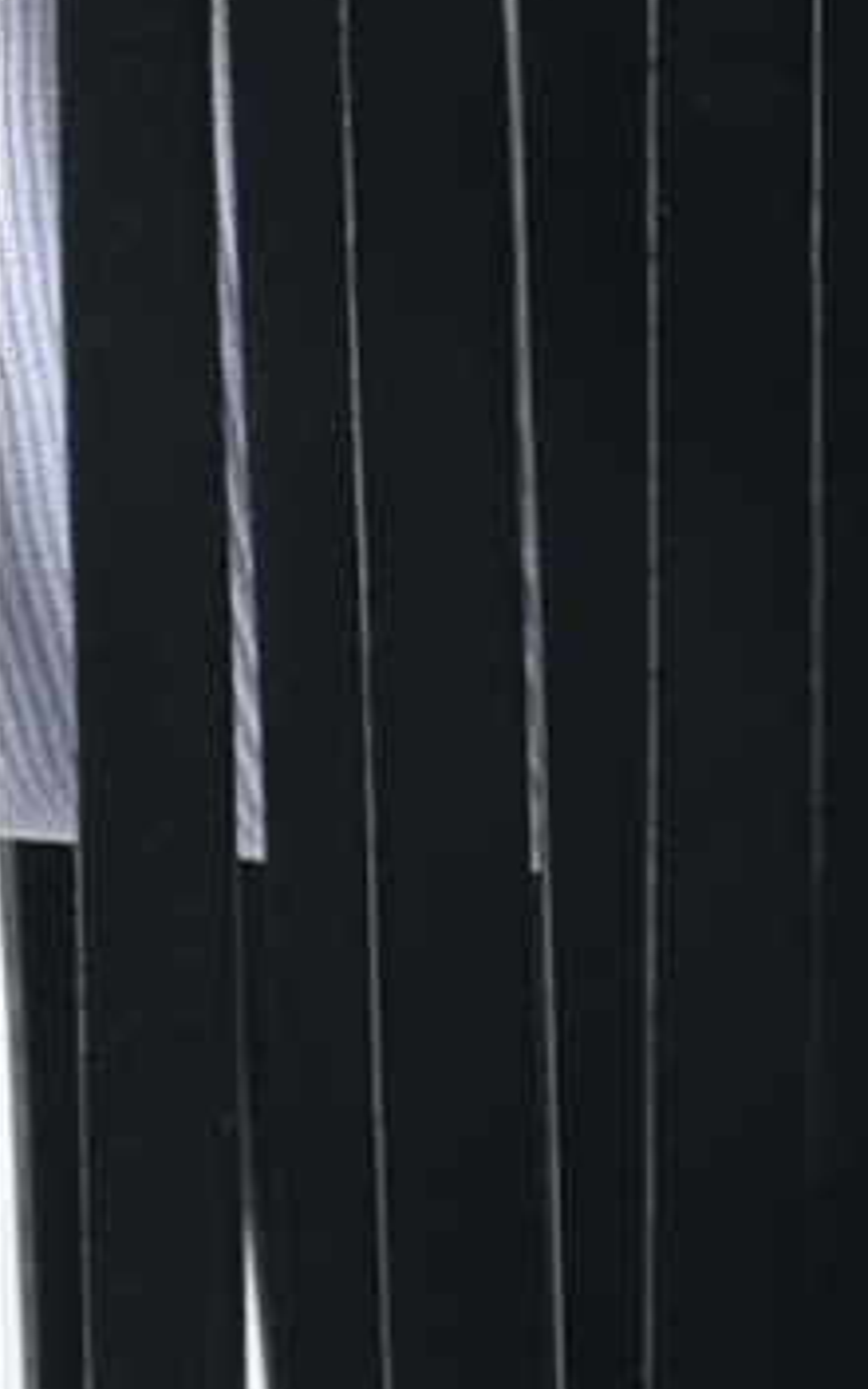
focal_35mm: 624
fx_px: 23618
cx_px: 1689
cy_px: 126
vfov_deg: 3.4
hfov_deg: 2.1
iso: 200
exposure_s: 1/200
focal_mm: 48
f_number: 11
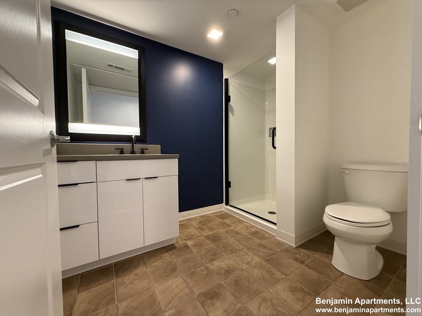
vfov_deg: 85.7
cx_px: 211
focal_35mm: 14
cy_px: 158
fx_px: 171
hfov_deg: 102.1
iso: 320
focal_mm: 2.22
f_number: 2.2
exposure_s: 1/60
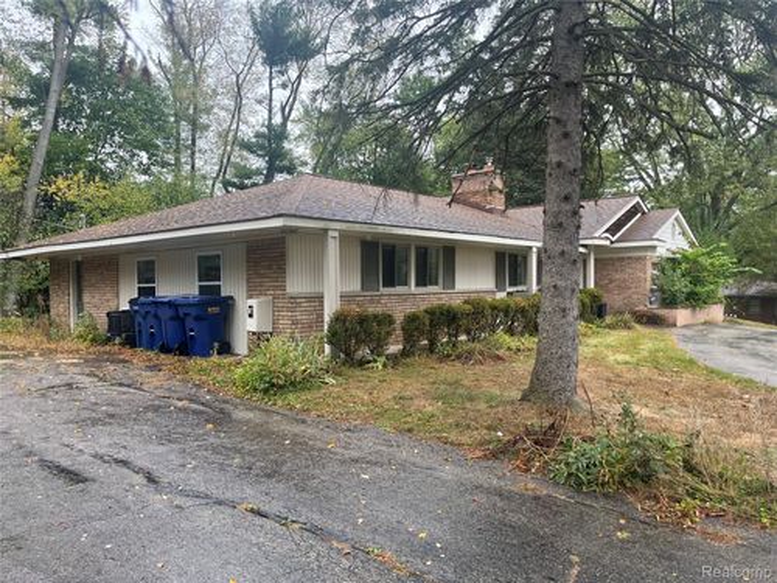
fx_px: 584
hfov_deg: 67.3
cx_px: 388
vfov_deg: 53.1
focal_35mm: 26
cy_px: 292
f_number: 1.6
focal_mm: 5.1
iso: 40
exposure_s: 1/213
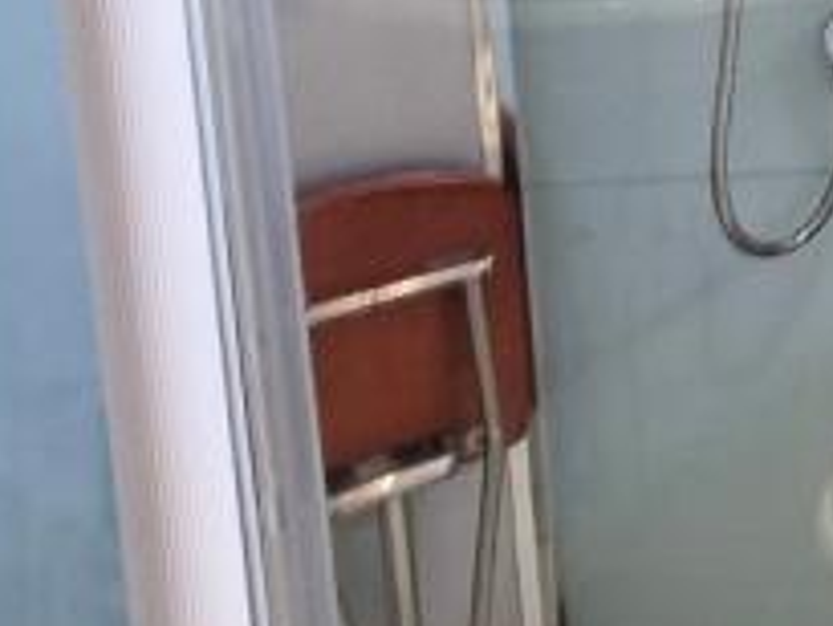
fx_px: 1565
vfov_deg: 20.3
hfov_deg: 22.2
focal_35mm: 65
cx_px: 1377
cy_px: -232
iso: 100
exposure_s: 1/50
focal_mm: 2.2
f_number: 2.2
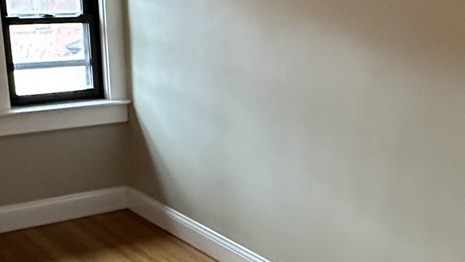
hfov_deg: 32.4
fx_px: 789
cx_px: 331
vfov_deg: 18.6
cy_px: 213
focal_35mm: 64
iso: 400
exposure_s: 1/60
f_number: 2.2
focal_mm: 2.22
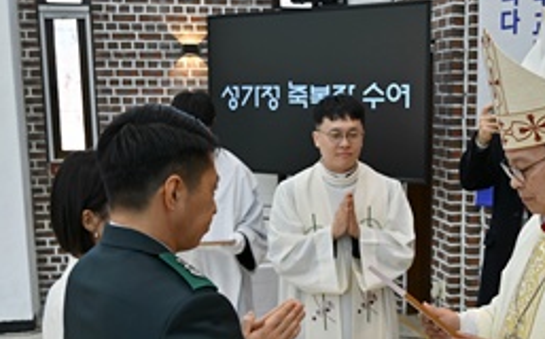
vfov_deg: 20.6
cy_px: 274
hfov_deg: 32.7
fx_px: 920
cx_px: 369
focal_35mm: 62
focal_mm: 26
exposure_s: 1/40
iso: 100
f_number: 3.8
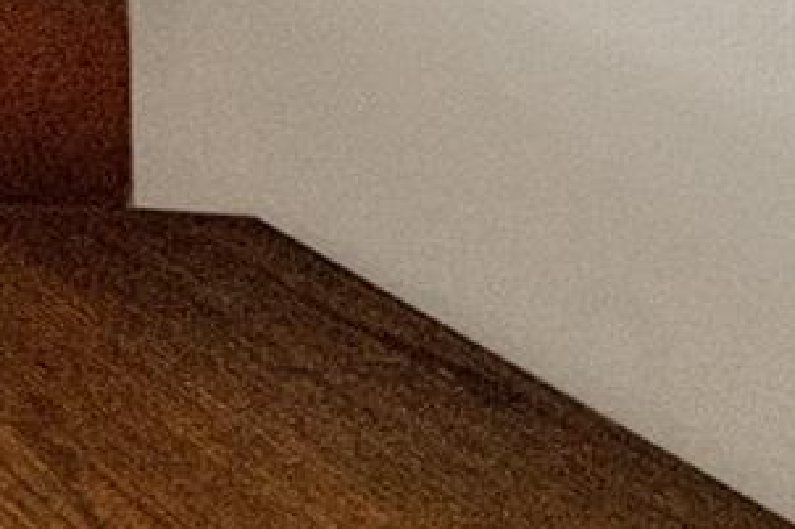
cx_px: -1706
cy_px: -617
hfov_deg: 10.9
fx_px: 2097
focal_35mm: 95
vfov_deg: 12.3
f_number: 9
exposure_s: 1/30
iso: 4000
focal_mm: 14
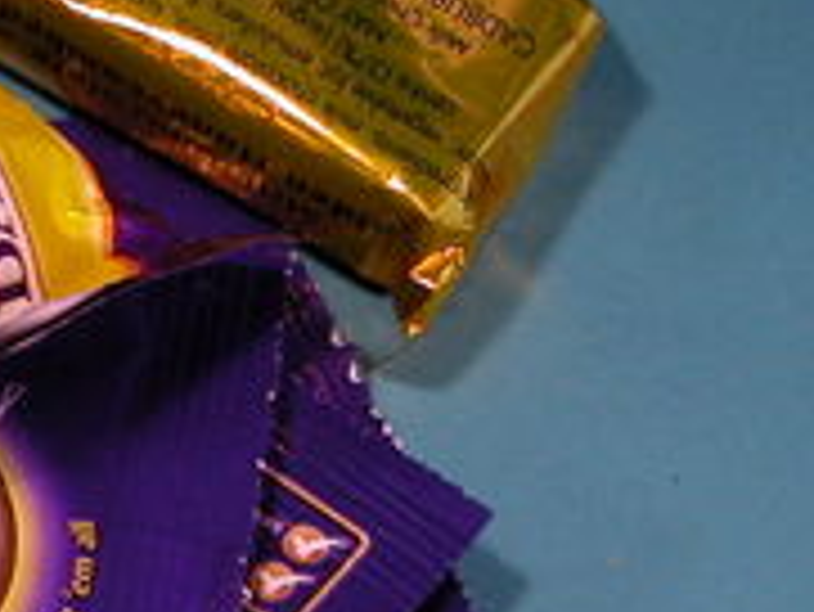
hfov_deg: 6.6
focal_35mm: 292
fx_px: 6871
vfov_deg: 5.1
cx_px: -832
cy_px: 324
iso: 100
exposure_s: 1/66.8
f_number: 3.2
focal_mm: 16.8
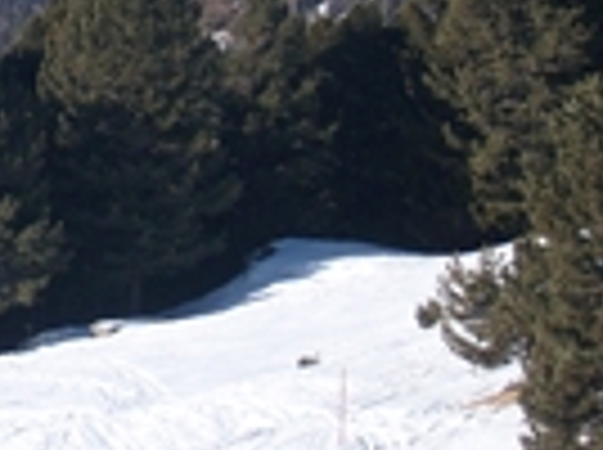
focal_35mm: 228
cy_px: -25
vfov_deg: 6.5
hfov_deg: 8.6
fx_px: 3965
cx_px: -207
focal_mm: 10.3
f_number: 9.1
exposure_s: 1/180
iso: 80
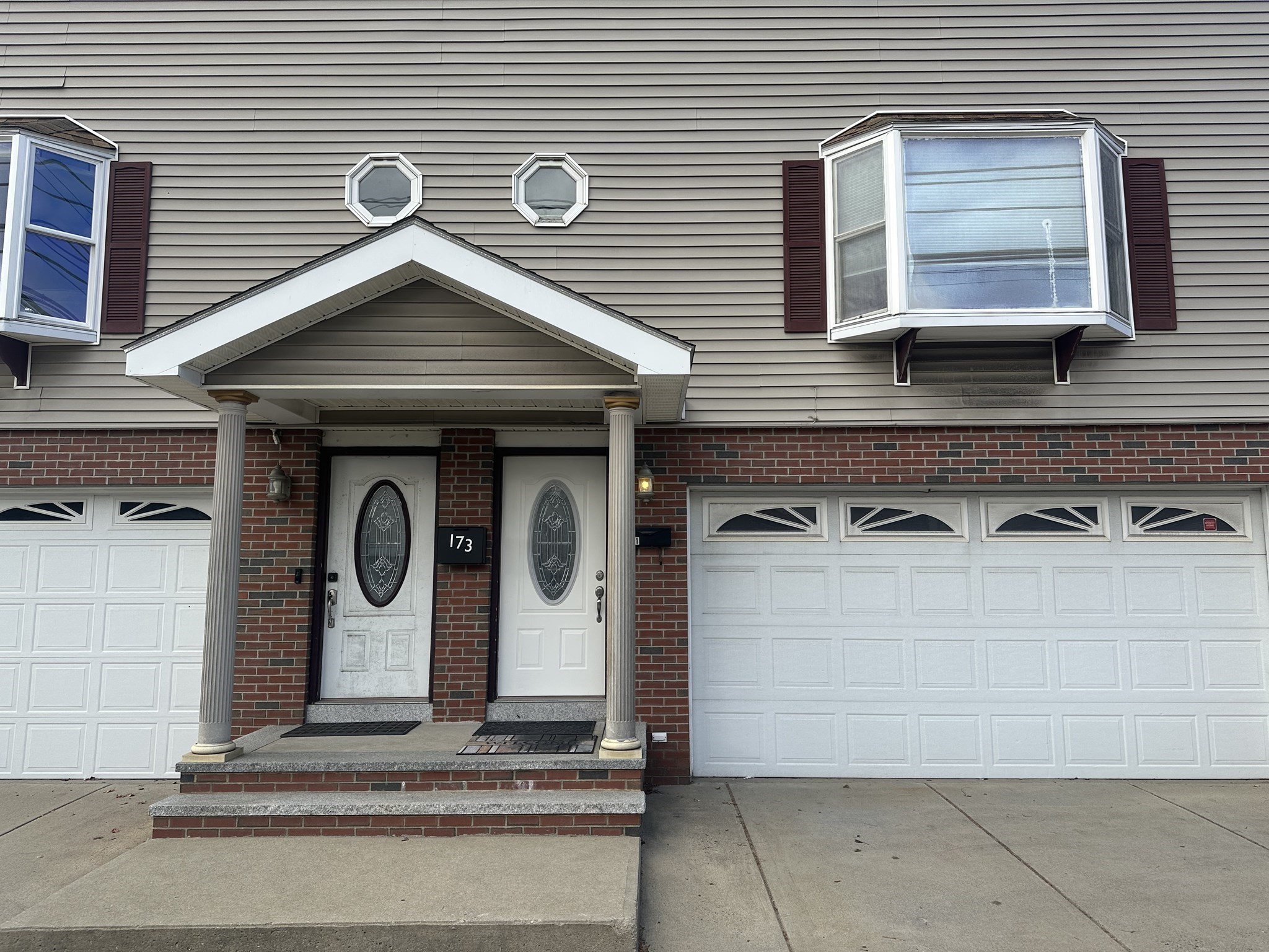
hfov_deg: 71.6
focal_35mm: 24
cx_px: 634
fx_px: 880
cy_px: 476
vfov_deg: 56.8
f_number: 1.78
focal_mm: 6.86
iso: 80
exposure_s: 1/1357
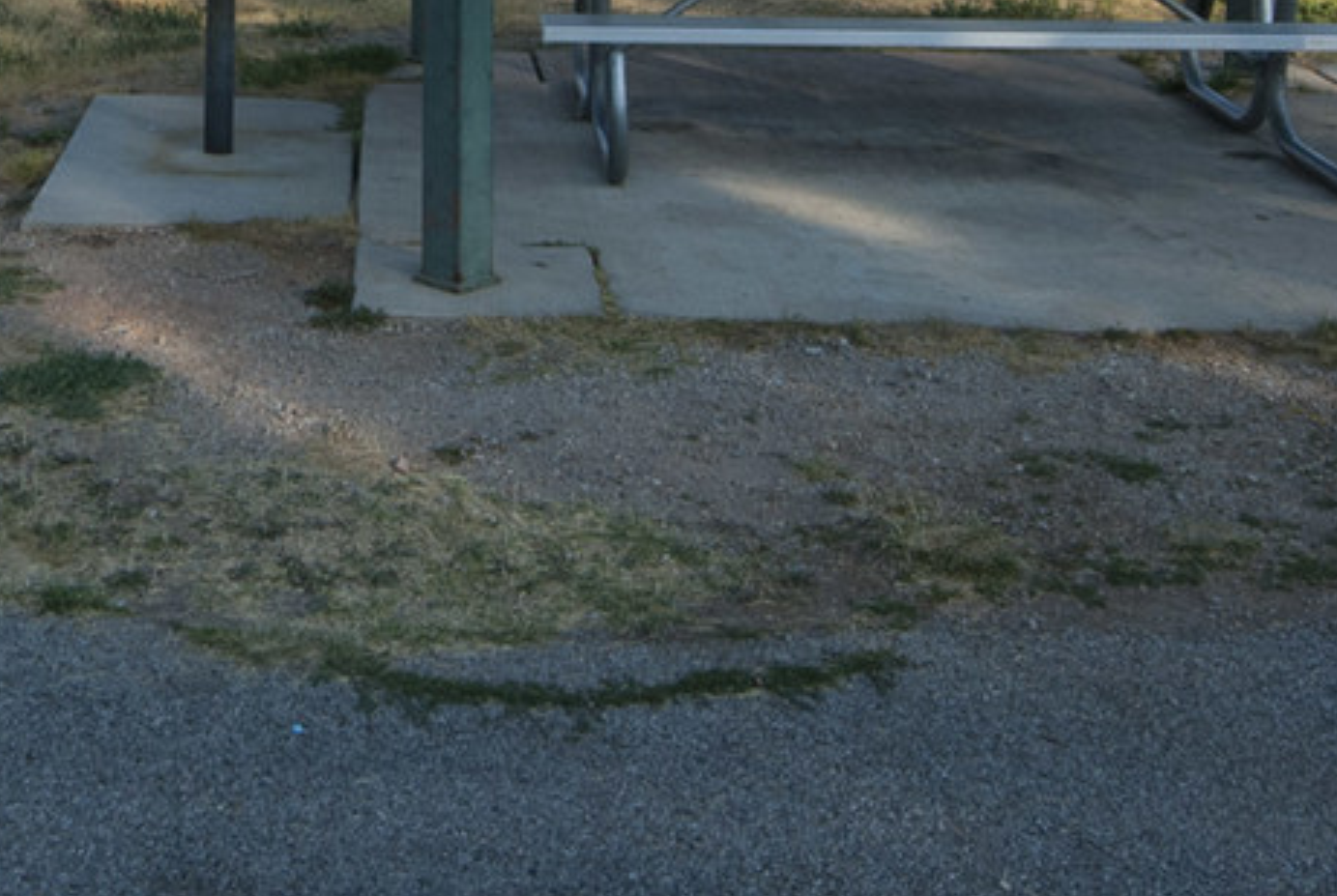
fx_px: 2343
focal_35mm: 63
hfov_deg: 30.6
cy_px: -229
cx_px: 161
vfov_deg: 20.1
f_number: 6.3
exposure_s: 1/320
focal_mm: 12
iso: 200
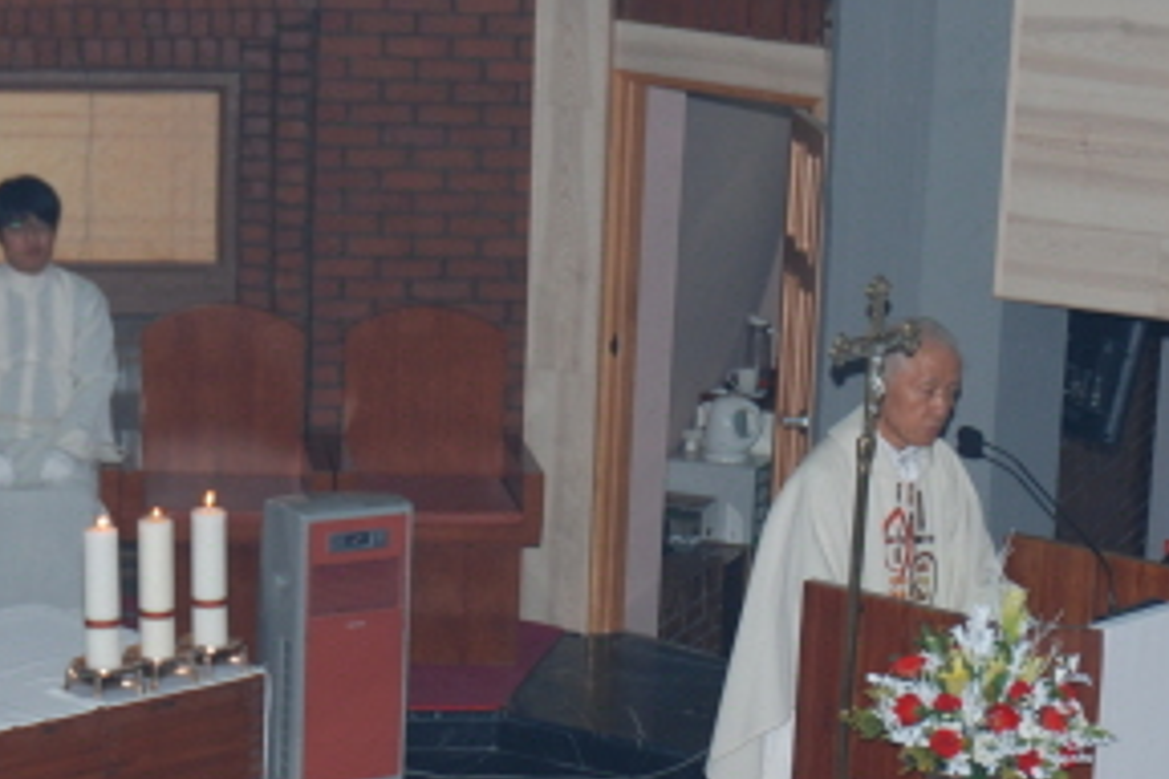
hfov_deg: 16.5
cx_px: 459
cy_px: 649
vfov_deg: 11.0
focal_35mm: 124
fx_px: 4026
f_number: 4.5
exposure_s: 1/60
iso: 200
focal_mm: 34
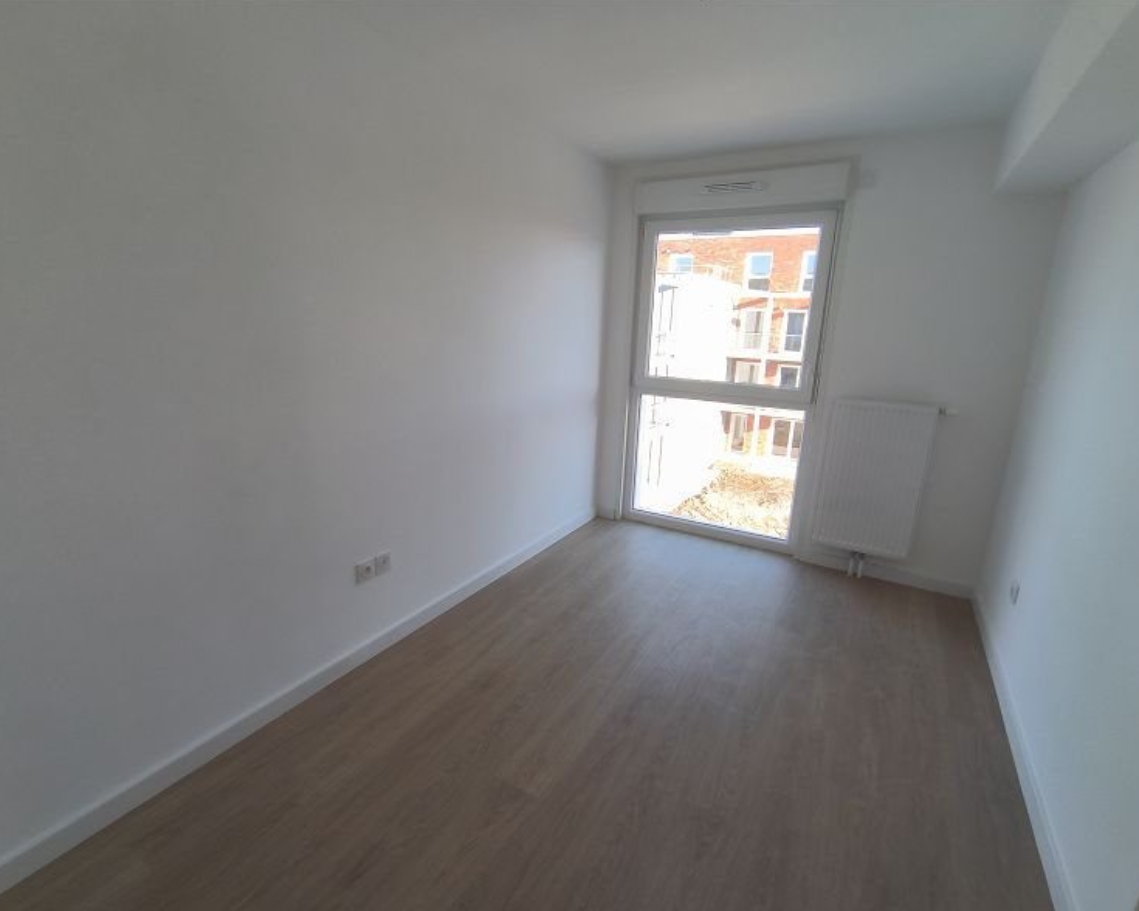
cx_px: 539
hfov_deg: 89.6
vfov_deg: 77.0
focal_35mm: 17
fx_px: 573
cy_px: 460
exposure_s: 1/99.9
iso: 88
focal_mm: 1.65
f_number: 2.2
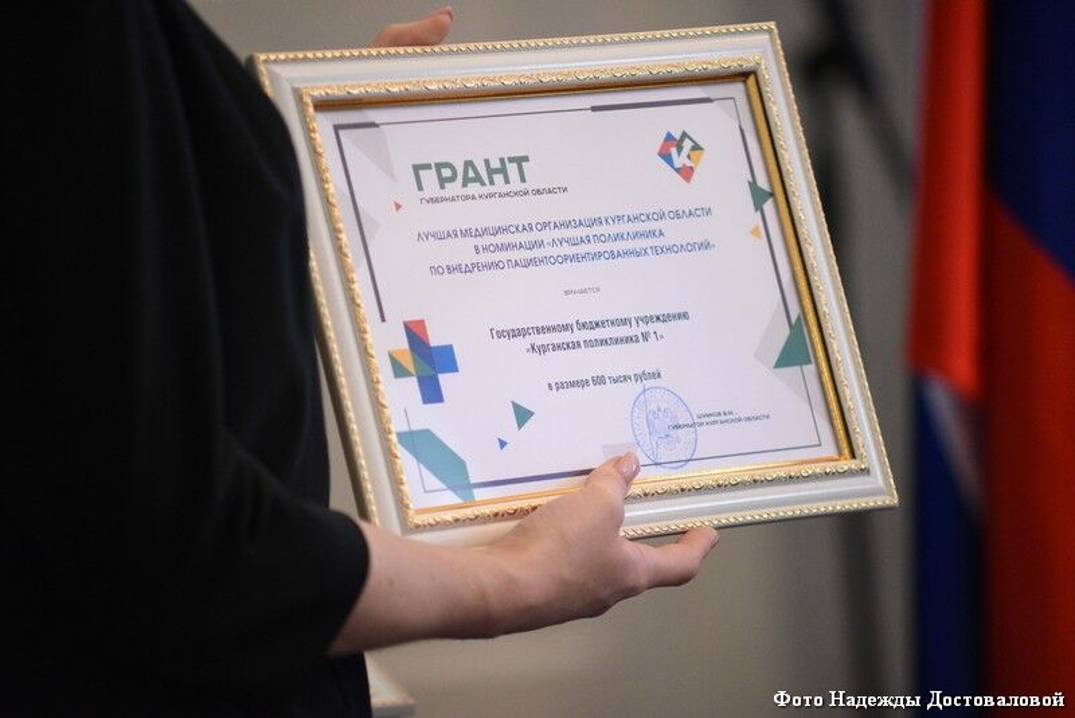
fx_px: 6273
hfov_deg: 9.8
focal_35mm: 210
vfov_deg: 6.5
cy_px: 359
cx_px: 538
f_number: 4
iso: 4000
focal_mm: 210
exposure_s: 1/400
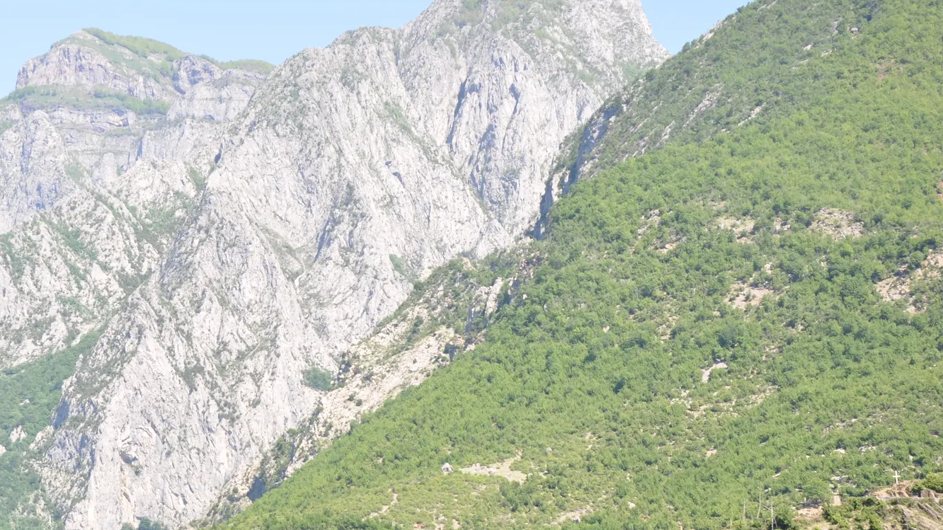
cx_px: 291
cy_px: 329
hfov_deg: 22.3
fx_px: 2375
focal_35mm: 95
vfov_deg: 12.7
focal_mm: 42
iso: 200
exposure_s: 1/200
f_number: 8
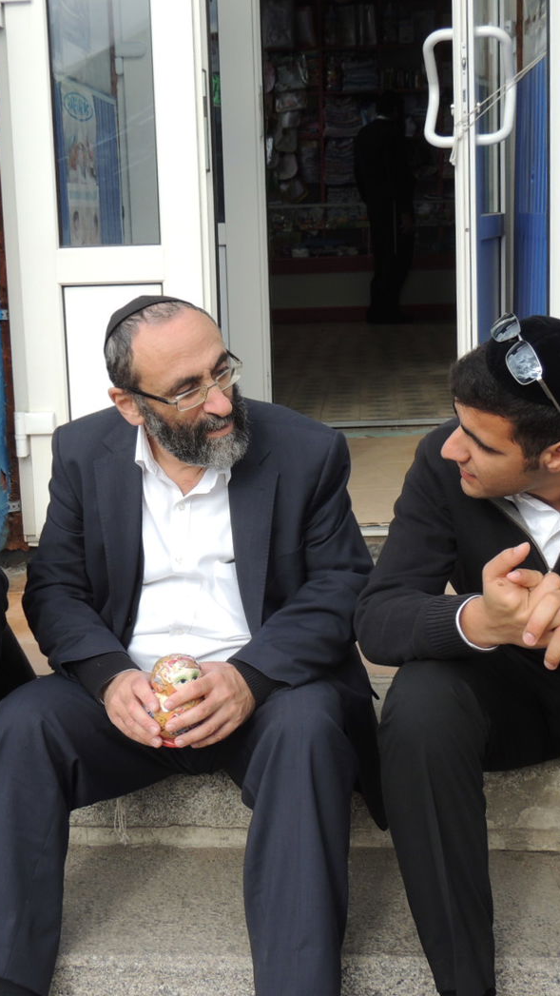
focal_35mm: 51
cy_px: 498
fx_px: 1346
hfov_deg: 23.5
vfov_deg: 40.6
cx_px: 226
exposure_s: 1/400
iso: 100
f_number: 3.3
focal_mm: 6.2
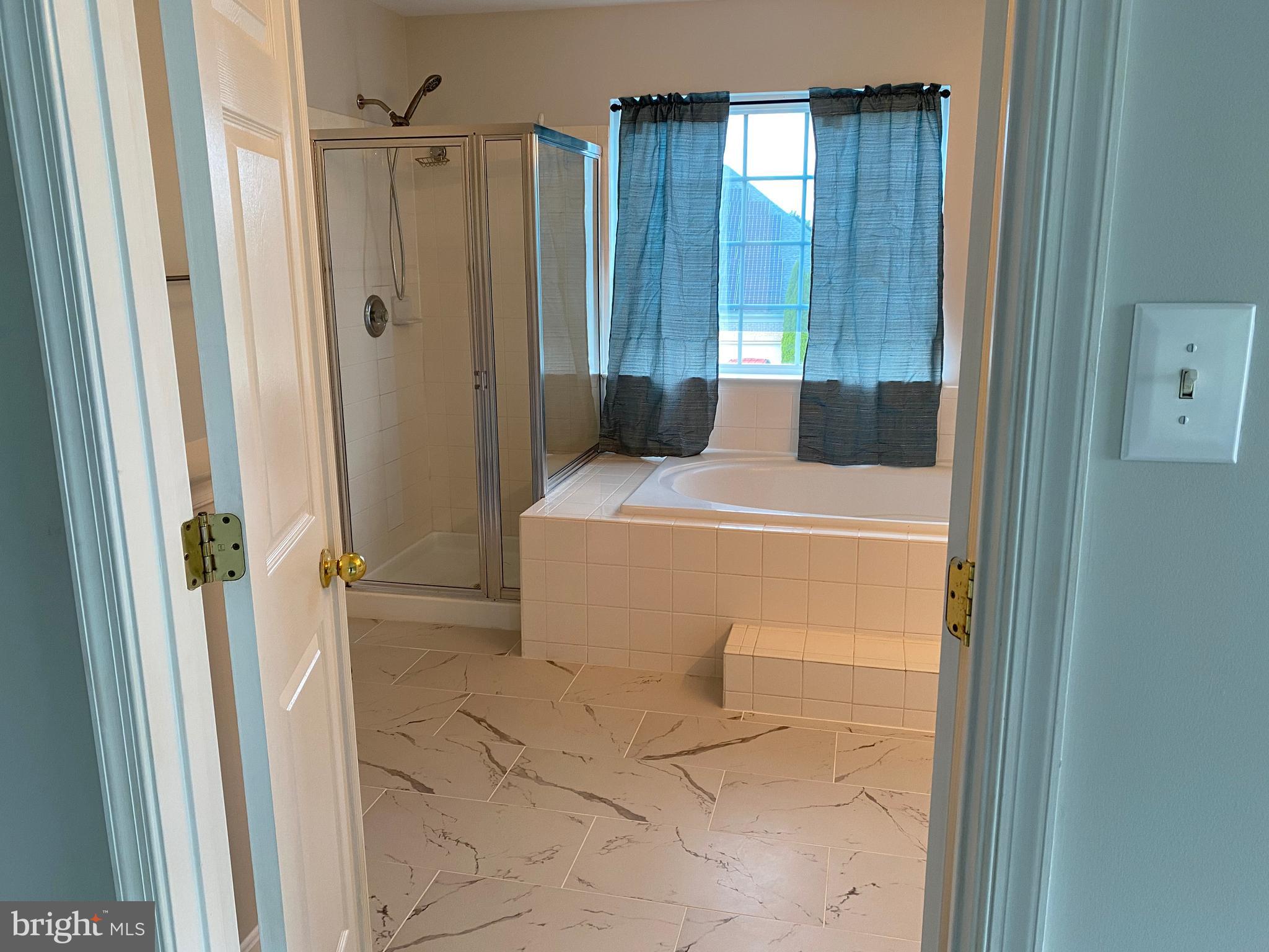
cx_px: 634
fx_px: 953
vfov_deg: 53.1
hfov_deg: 67.3
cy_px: 476
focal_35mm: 26
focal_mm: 4.25
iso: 80
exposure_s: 1/60
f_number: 1.8
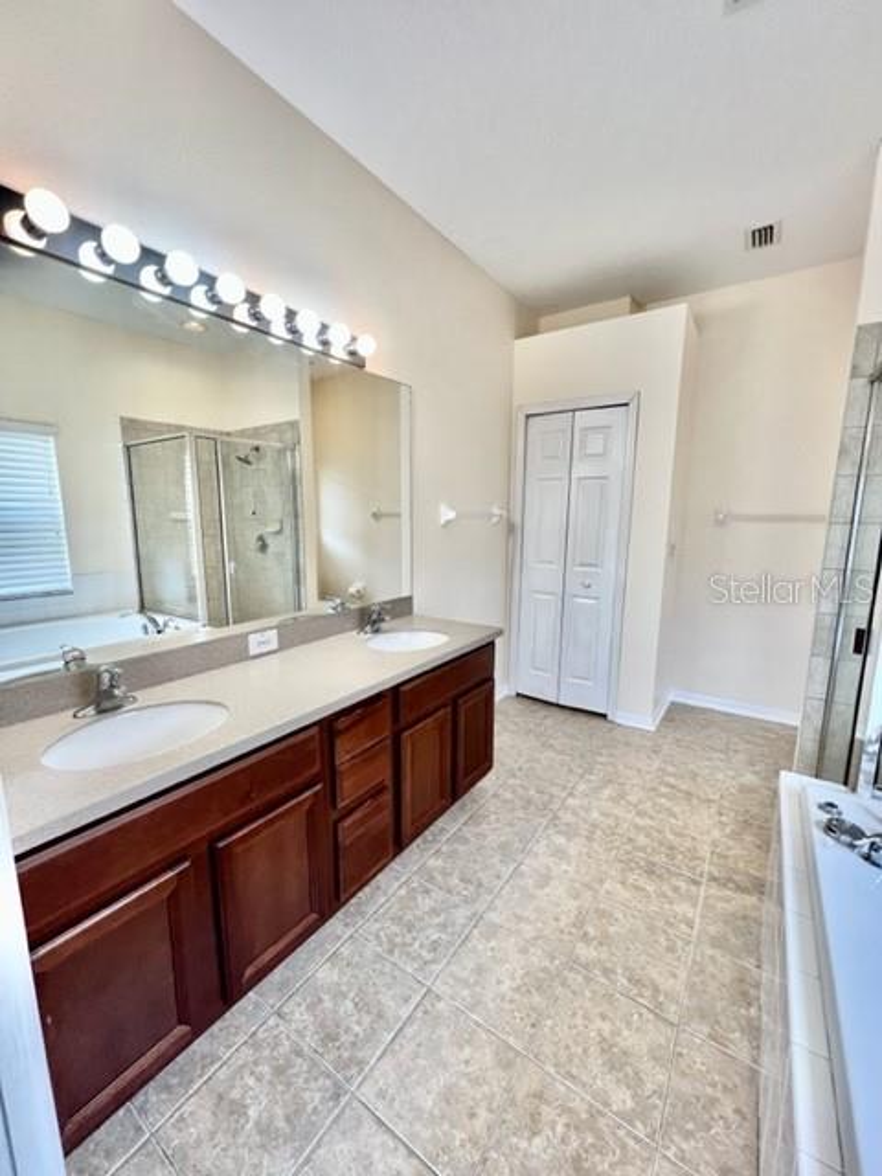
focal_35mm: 13
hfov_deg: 89.9
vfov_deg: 106.2
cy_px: 588
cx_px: 441
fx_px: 442
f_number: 1.8
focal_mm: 1.57
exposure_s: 1/120
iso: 100
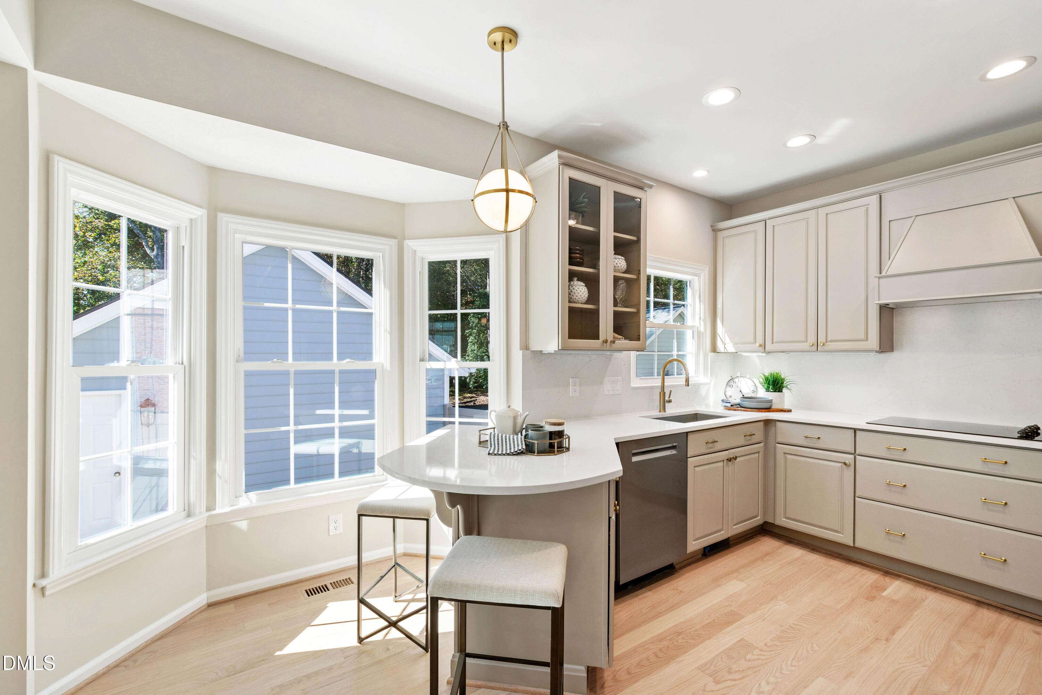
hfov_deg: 100.4
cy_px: 348
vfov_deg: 77.3
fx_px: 434
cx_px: 521
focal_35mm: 15
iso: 100
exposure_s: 1/10
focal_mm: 10
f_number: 8
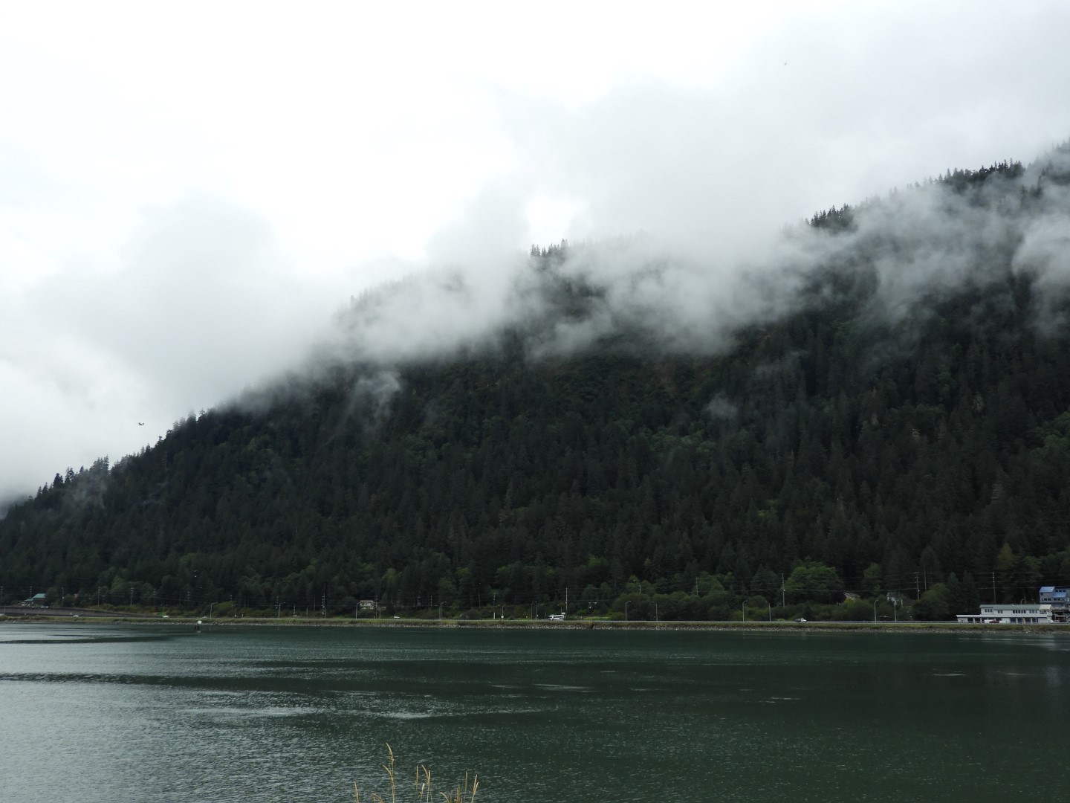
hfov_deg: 52.6
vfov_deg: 40.7
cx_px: 535
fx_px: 1082
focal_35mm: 35
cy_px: 402
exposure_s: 1/400
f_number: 3.8
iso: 100
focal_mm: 6.3
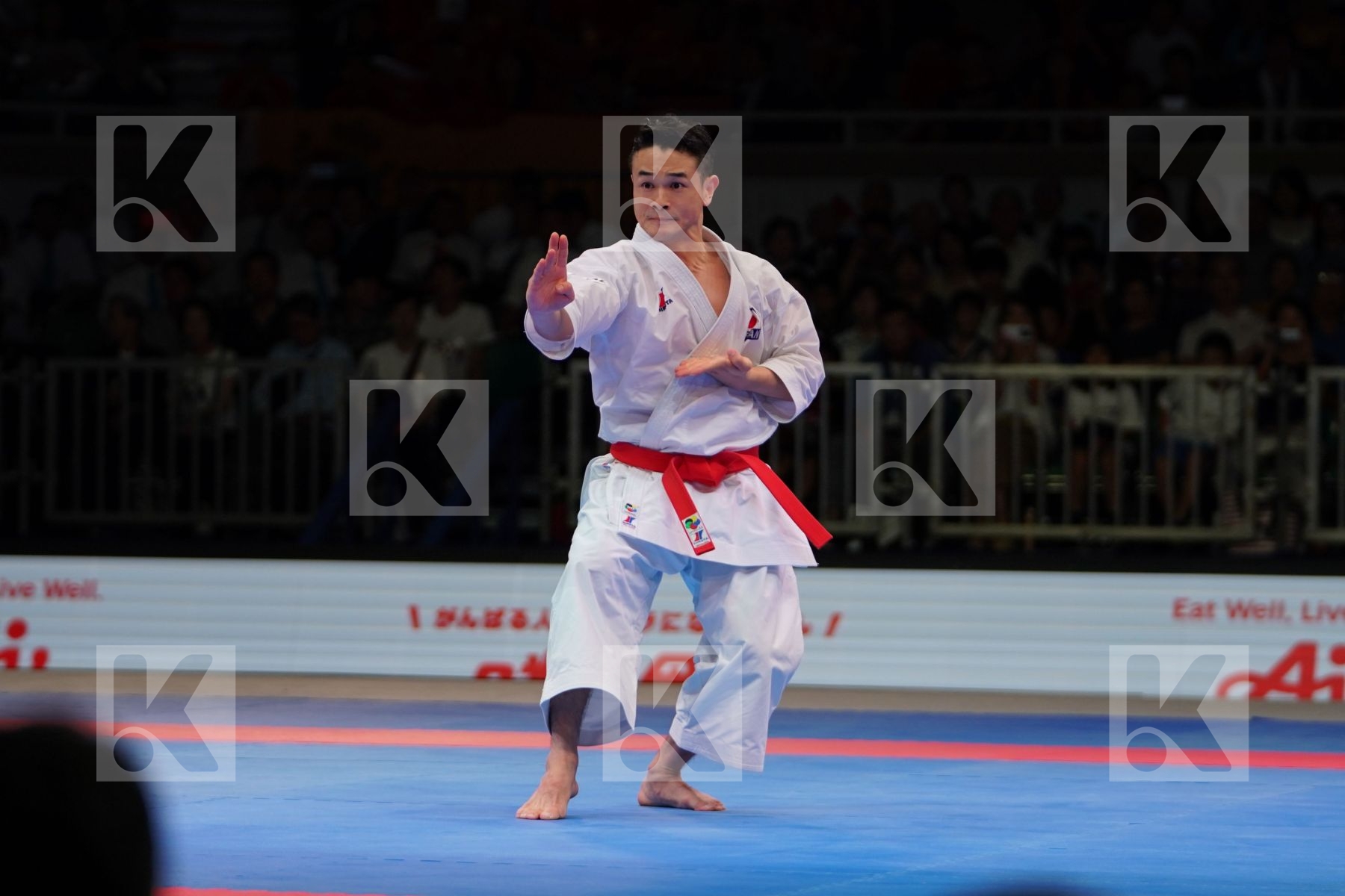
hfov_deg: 12.0
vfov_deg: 8.0
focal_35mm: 171
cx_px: 672
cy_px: 448
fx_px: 6388
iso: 640
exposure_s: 1/1000
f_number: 2.8
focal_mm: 114
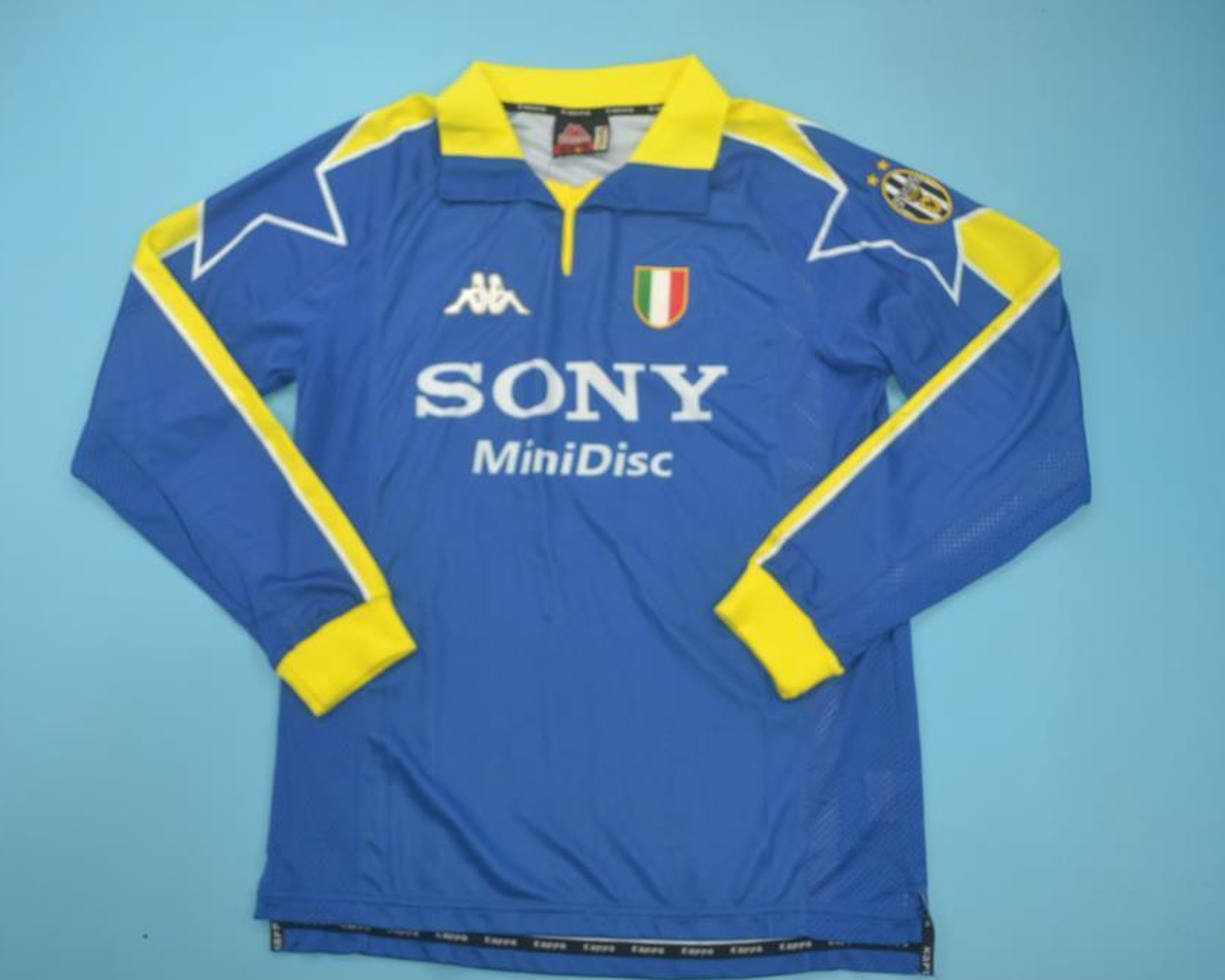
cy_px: 496
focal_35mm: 36
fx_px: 1305
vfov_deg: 41.2
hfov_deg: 50.3
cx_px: 577
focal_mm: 20
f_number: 3.8
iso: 200
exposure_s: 1/125
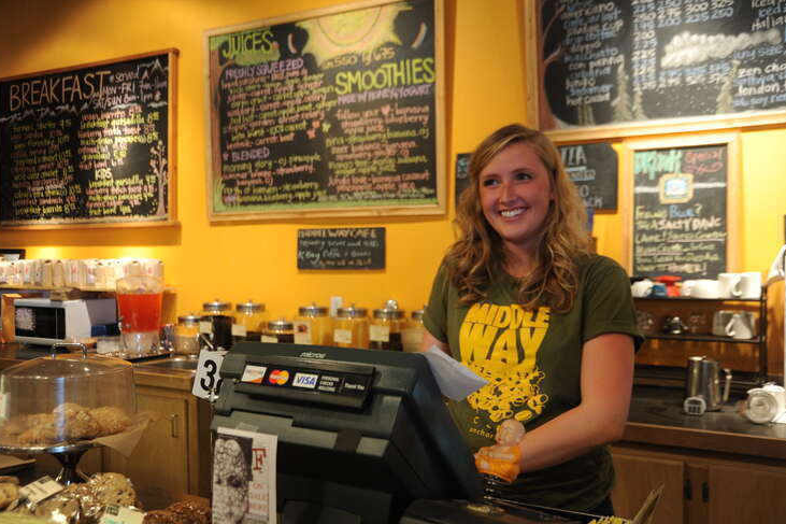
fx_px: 764
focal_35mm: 35
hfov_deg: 54.4
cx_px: 424
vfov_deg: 37.8
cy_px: 277
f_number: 3.8
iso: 800
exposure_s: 1/50
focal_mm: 32
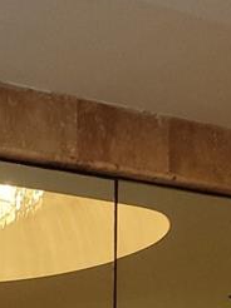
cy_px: 641
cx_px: -282
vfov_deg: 13.2
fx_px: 1132
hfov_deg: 10.4
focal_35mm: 127
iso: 125
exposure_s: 1/20
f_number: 1.8
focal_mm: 5.4
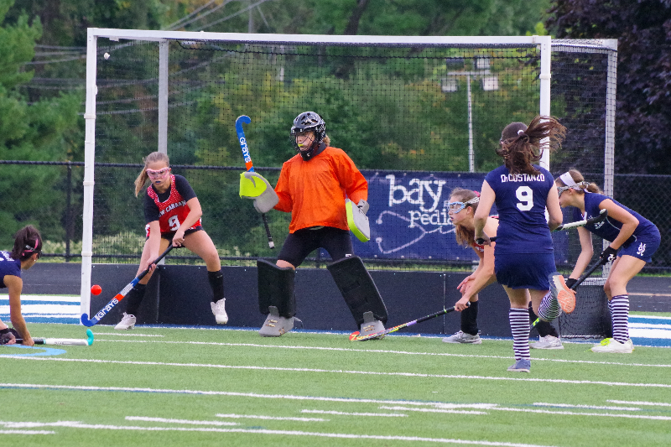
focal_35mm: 450
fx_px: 8385
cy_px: 224
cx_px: 336
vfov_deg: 3.1
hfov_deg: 4.6
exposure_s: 1/500
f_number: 10
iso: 12800
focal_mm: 300
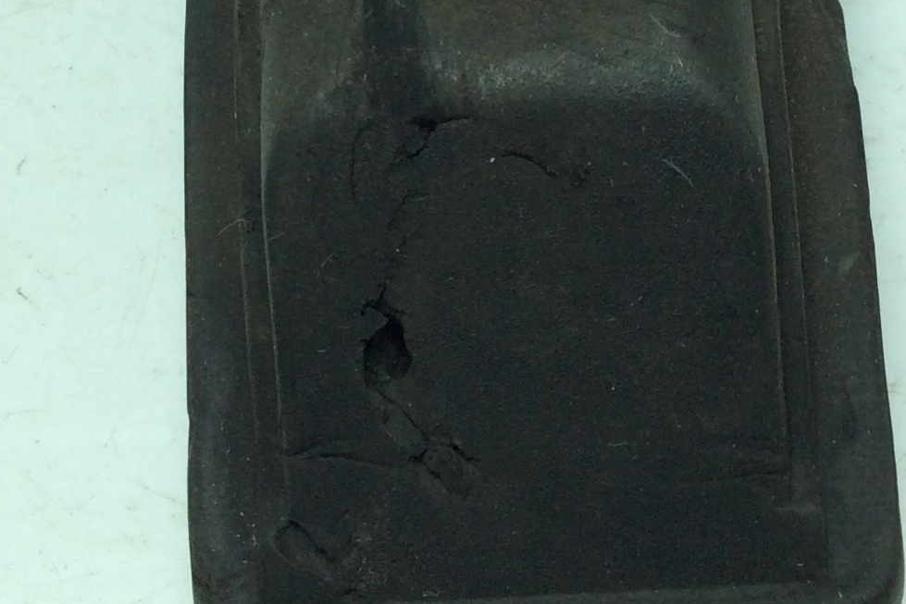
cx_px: 511
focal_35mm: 88
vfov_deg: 15.1
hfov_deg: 23.1
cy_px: -80
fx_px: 2215
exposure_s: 1/461
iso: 32
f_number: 2.4
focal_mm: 3.3
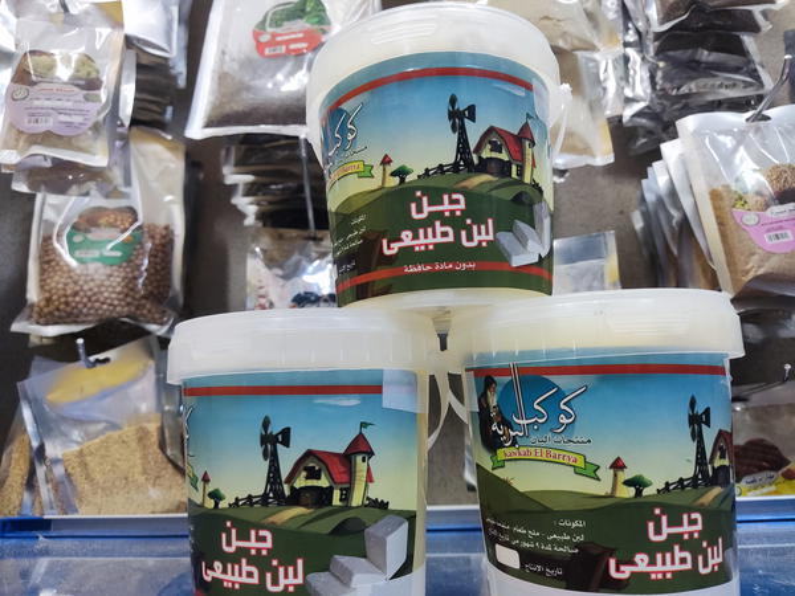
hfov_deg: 69.4
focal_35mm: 25
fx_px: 574
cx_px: 398
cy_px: 298
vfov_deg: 54.9
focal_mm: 4.71
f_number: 1.79
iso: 385
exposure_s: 1/50
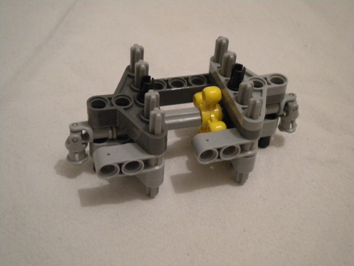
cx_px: 177
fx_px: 532
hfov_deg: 36.8
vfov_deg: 28.0
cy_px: 133
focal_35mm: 52
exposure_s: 1/18.7
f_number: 3.9
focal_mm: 9.3
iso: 800
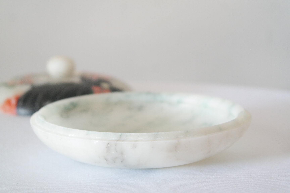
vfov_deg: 17.7
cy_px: 96
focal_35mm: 77
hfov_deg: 26.3
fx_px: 620
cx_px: 145
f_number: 5.6
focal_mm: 50
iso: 1600
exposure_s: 1/30
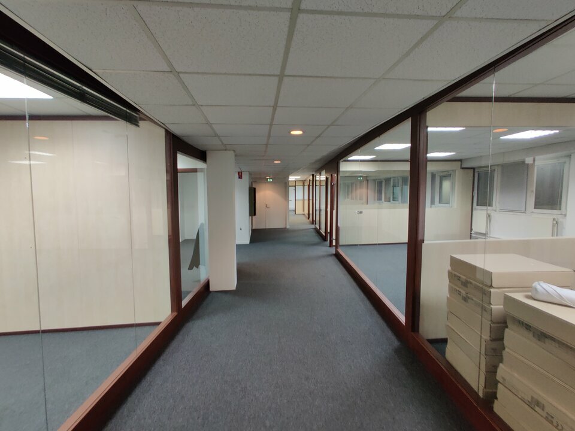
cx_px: 288
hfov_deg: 106.2
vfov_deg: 89.9
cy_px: 216
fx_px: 216
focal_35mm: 13
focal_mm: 2.25
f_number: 2.2
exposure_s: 1/33
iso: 500
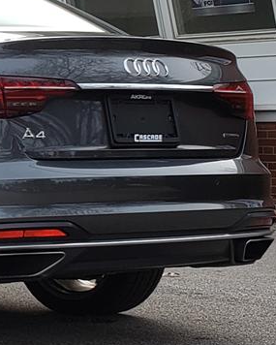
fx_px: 745
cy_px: 124
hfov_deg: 17.8
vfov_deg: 26.0
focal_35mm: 73
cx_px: -183
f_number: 2.4
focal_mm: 4.3
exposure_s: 1/448
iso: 50
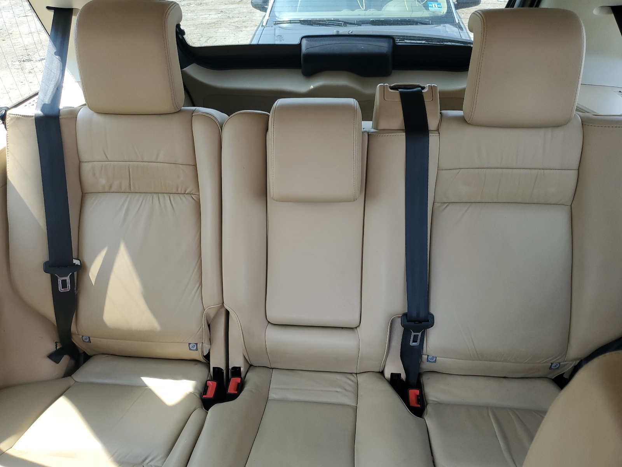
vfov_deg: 53.1
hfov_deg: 67.3
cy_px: 234
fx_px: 467
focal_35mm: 26
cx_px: 311
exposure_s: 1/120
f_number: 1.5
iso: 65
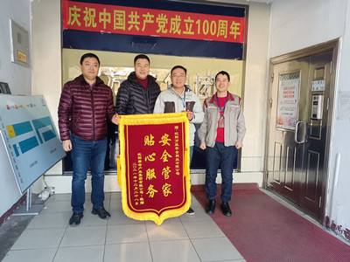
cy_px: 131
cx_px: 175
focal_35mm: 27
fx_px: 273
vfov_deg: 51.4
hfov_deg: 65.3
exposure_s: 1/50
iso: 648
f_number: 1.9
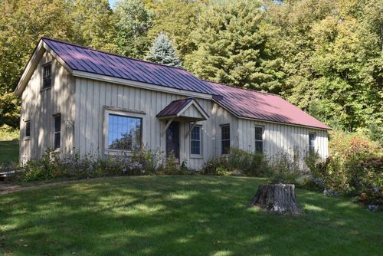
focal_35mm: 44
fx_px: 463
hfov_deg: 44.9
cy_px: 128
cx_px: 192
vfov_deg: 30.9
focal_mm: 29
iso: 200
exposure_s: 1/250
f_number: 6.3
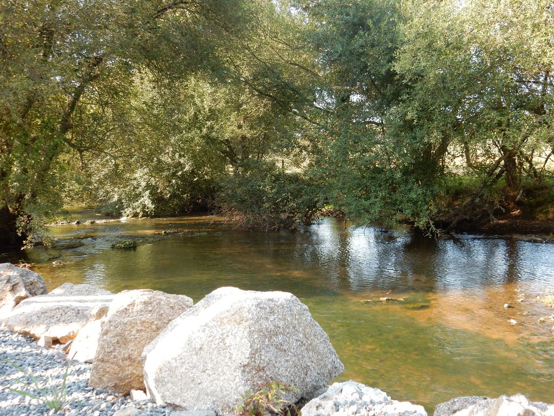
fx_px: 688
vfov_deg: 33.6
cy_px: 208
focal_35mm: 43
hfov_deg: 43.9
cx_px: 277
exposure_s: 1/80
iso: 125
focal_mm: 7.6
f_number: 4.2
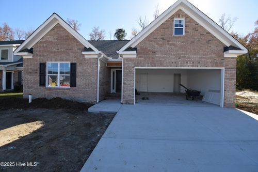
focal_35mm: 15
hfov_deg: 100.4
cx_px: 129
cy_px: 86
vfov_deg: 77.3
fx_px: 107
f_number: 8
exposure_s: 1/250
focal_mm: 10
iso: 250
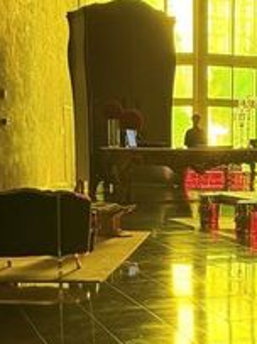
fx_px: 783
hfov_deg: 18.3
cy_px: 265
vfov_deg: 24.4
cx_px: 233
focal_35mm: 79
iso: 400
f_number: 1.78
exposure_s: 1/60
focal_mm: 6.76
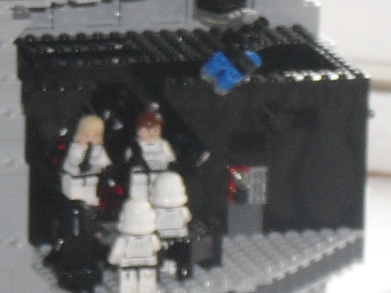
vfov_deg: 3.9
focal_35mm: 383
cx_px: -41
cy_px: 137
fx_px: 4326
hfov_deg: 5.2
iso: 200
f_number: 5.8
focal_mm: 18.9
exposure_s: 1/60
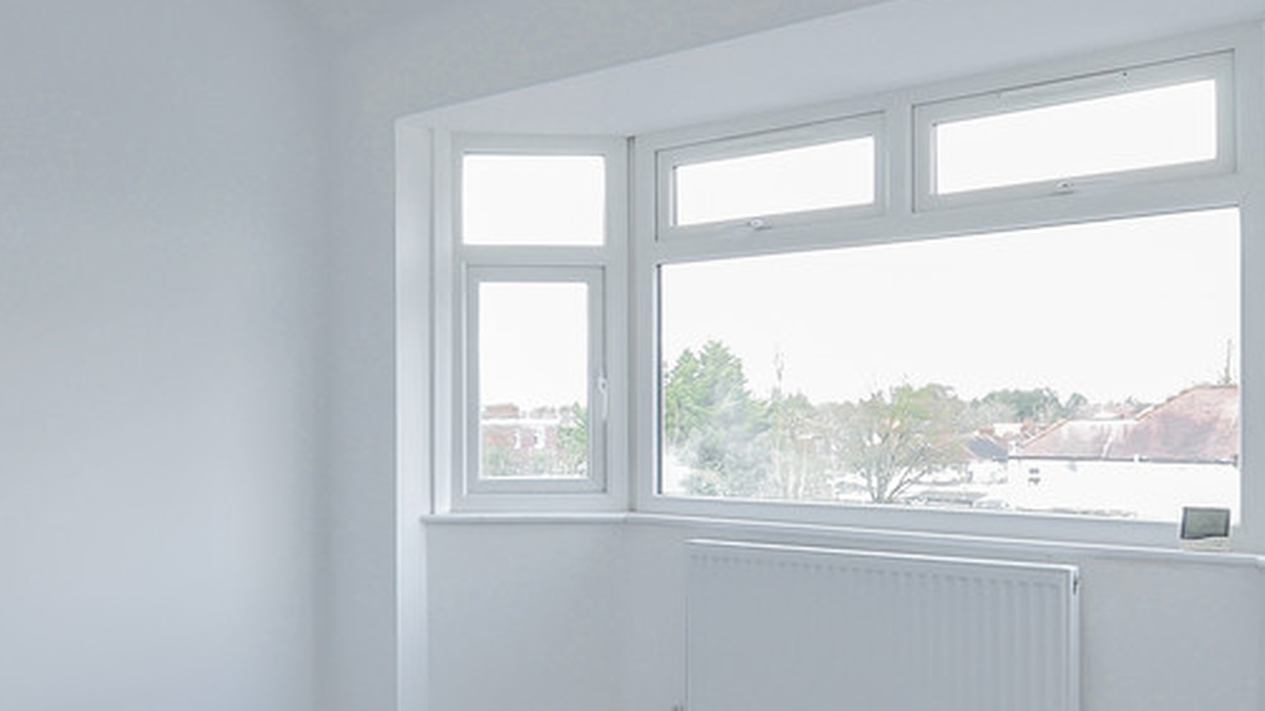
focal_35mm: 32
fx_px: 1073
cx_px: 469
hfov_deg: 60.2
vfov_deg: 36.6
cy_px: 403
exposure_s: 1/8
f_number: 11
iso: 400
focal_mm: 10
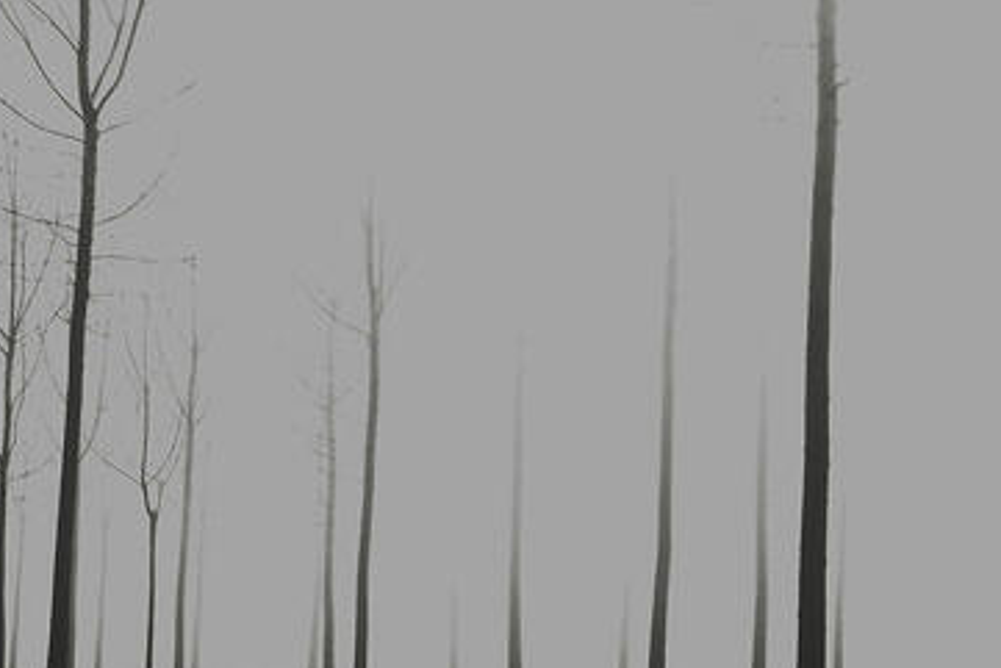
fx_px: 2448
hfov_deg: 23.1
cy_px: 552
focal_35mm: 88
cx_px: 435
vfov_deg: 15.4
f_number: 6.4
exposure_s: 1/250
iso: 320
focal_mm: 35
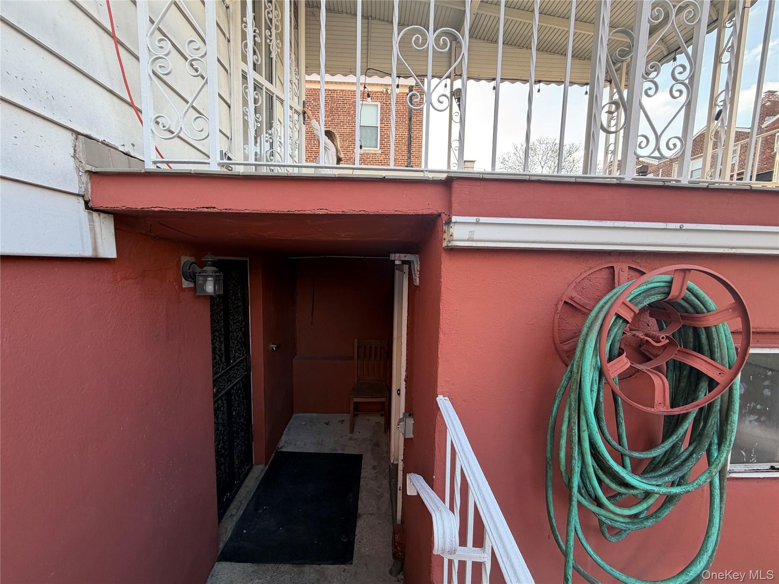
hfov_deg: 102.1
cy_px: 292
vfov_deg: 85.7
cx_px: 390
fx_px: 315
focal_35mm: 14
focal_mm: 2.22
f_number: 2.2
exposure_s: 1/121
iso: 50
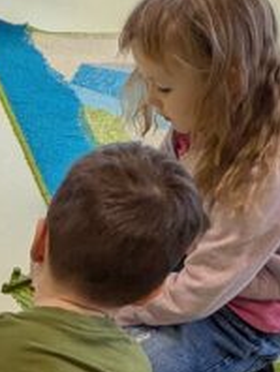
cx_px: -317
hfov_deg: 10.7
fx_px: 1334
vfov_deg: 15.6
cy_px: 355
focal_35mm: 124
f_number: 1.85
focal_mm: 6.81
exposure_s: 1/260
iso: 120
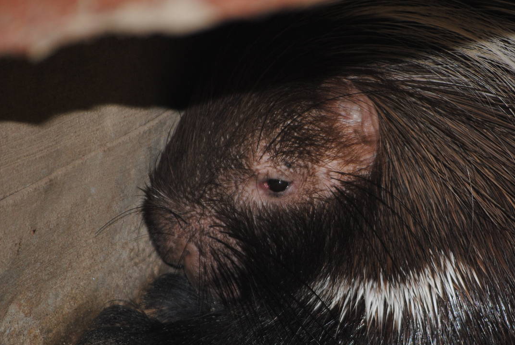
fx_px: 4827
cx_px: 362
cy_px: 235
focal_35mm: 337
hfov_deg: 6.1
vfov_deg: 4.1
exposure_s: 1/60
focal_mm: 150
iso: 200
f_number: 5
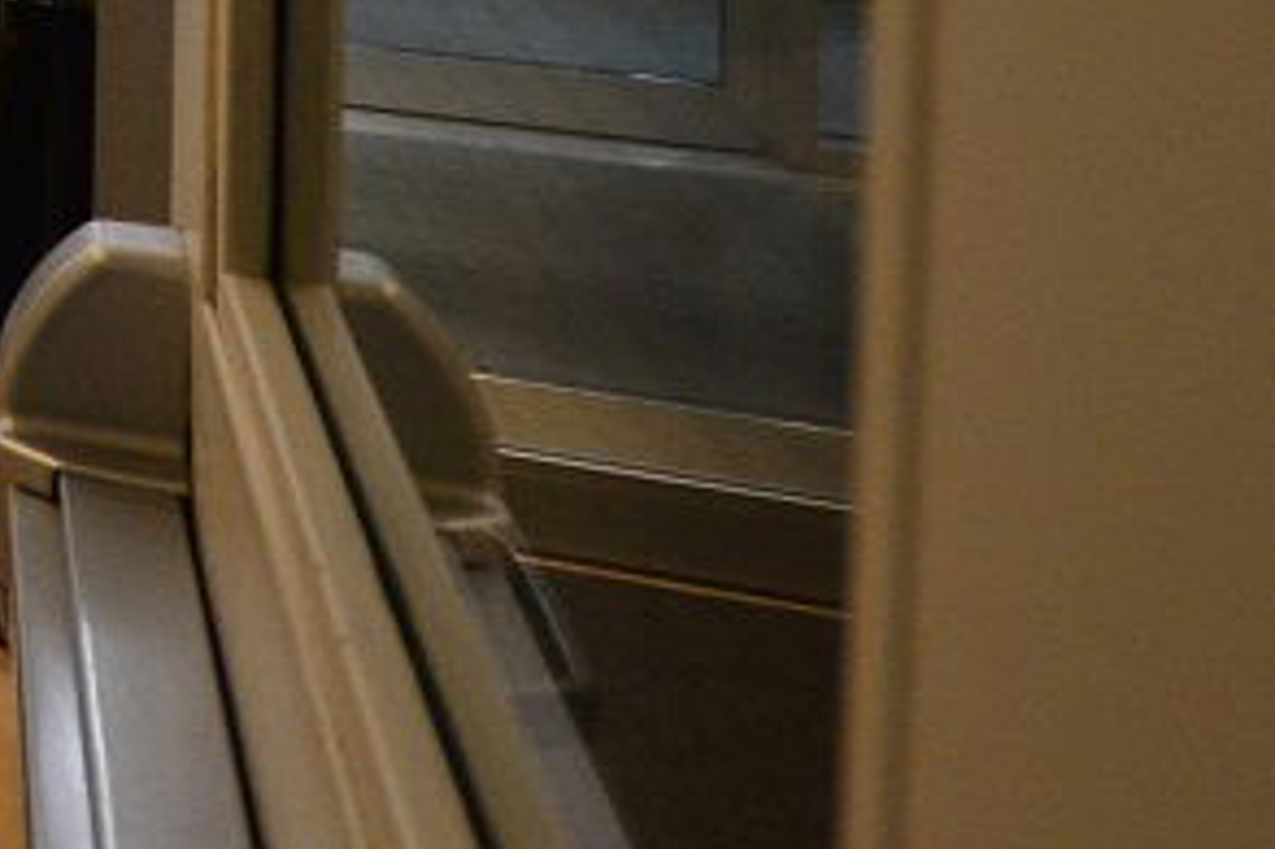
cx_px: -1018
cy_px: -603
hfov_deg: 21.0
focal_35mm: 65
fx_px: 2301
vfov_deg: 17.6
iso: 800
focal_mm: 10
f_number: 4
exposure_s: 1/30
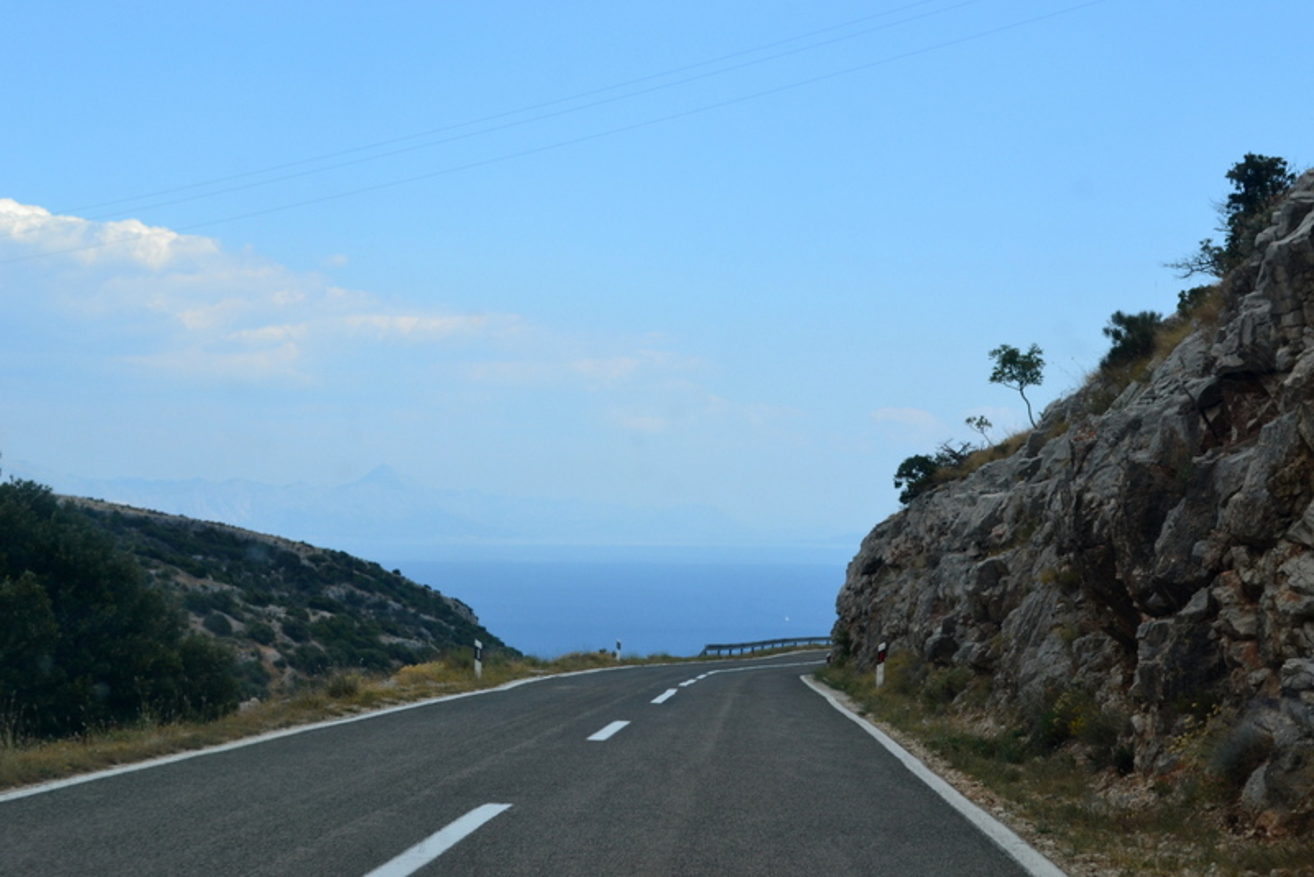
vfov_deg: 20.2
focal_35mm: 68
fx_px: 2465
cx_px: 657
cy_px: 438
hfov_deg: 29.9
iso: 400
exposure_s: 1/320
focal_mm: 45
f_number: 10
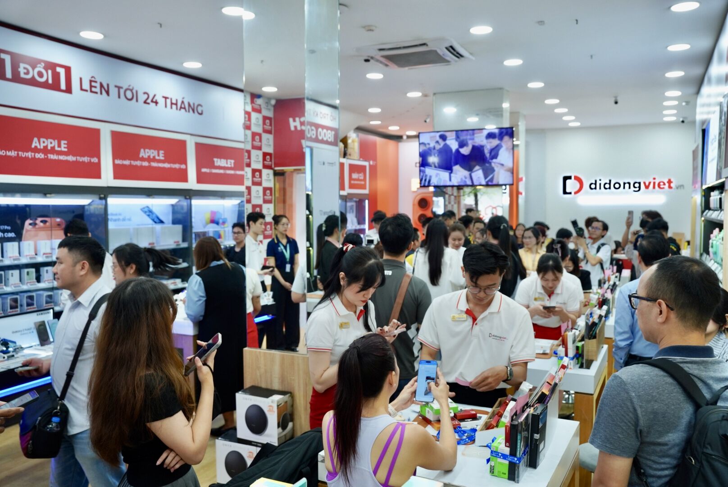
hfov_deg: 61.1
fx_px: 617
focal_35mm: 30
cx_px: 364
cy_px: 244
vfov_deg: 43.0
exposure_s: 1/160
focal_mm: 30.5
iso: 1000
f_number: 4
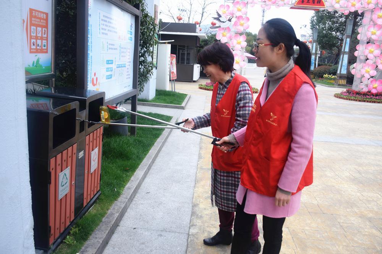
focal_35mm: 30
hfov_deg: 61.9
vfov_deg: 43.6
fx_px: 318
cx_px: 191
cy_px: 127
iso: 400
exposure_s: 1/100
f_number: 5
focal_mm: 20
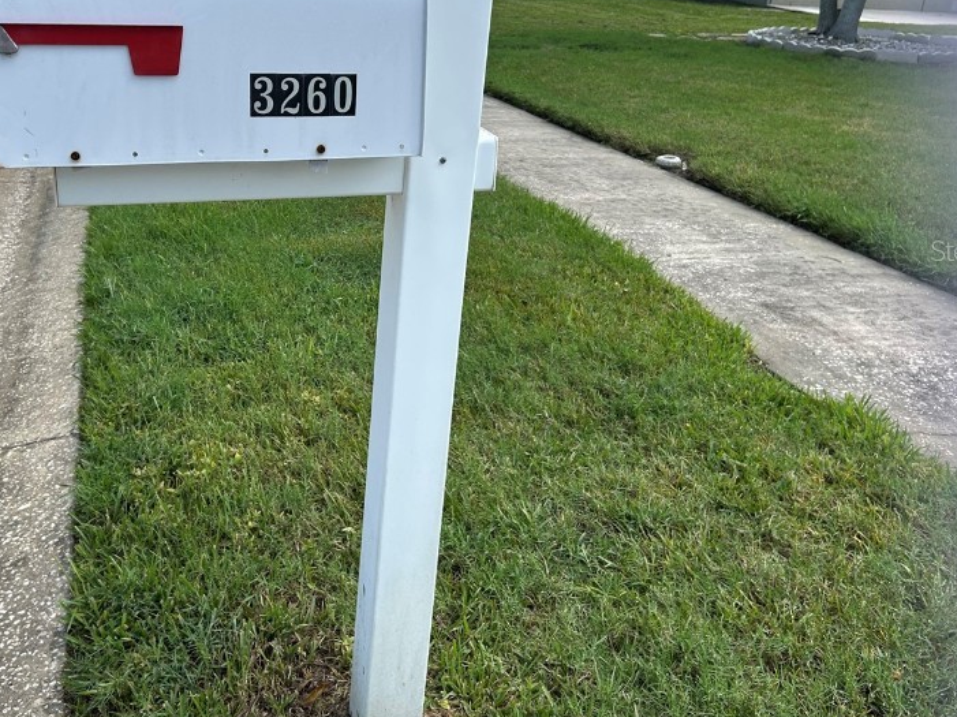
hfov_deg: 48.5
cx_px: 360
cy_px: 250
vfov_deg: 37.4
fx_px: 1050
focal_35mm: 38
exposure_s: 1/2513
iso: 50
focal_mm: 5.7
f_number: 1.5
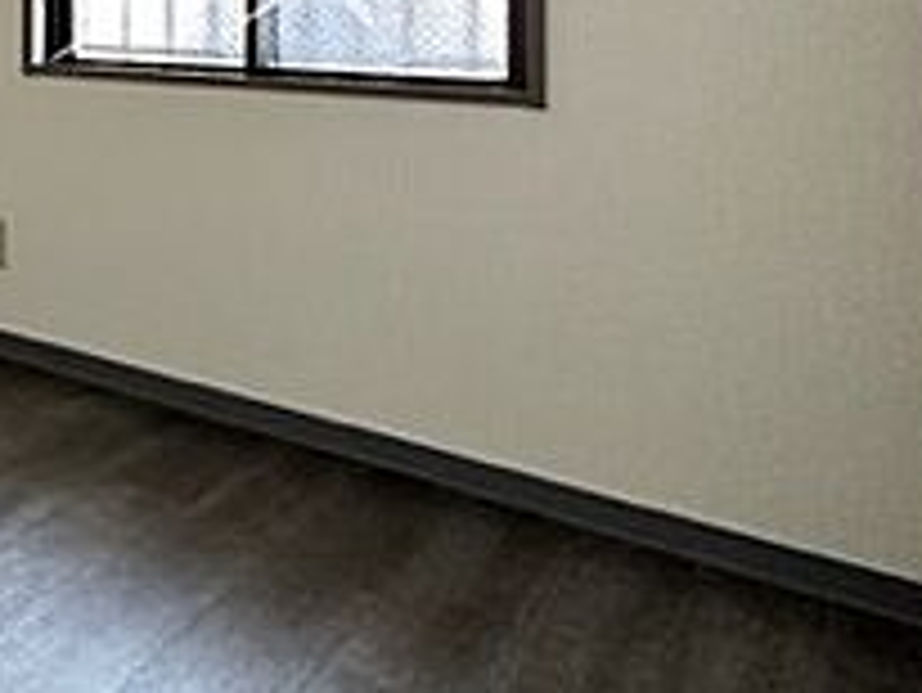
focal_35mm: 41
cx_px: -324
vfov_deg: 32.1
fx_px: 1093
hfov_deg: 32.2
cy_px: -18
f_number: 2.2
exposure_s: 1/99
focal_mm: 2.22
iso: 320
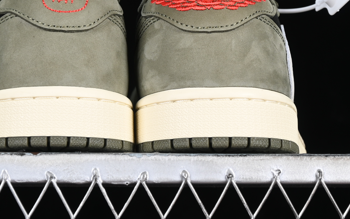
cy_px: 7
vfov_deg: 8.1
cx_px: 140
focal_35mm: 162
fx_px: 1545
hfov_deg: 12.9
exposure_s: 1/60
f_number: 6.3
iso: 160
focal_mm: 50
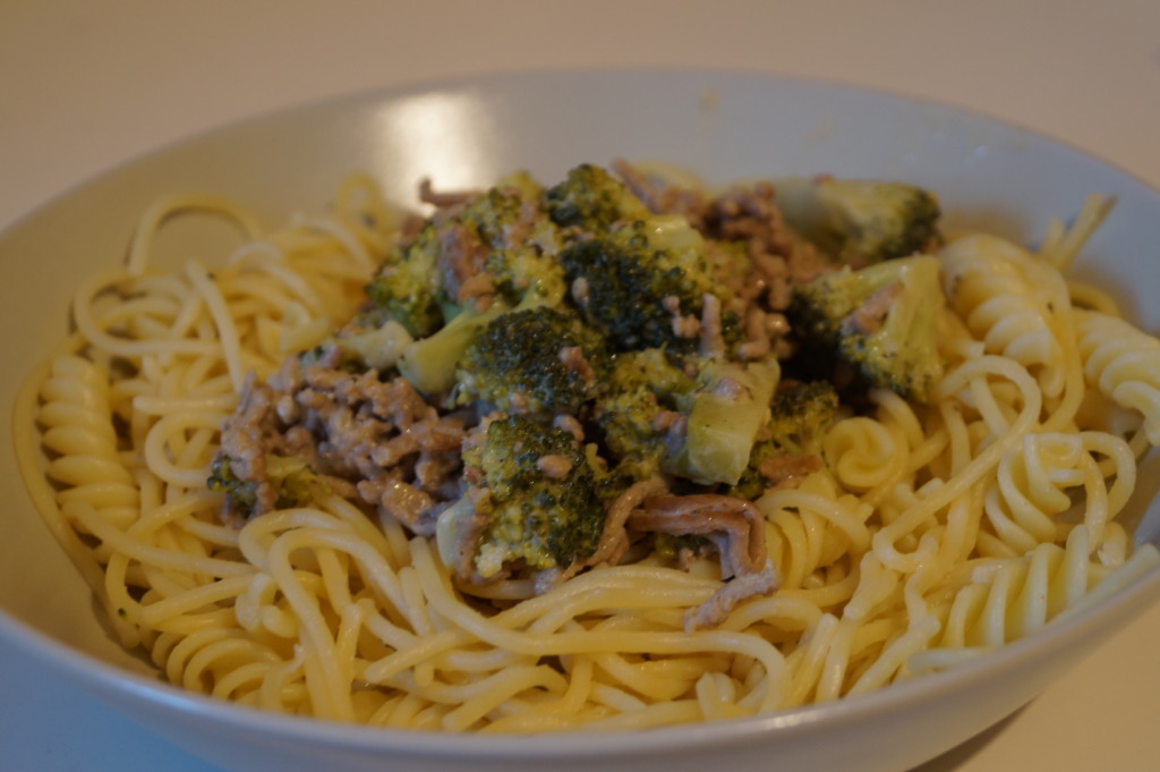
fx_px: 2656
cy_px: 386
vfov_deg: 16.5
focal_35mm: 82
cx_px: 580
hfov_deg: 24.6
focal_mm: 55
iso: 400
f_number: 6.3
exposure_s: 1/4
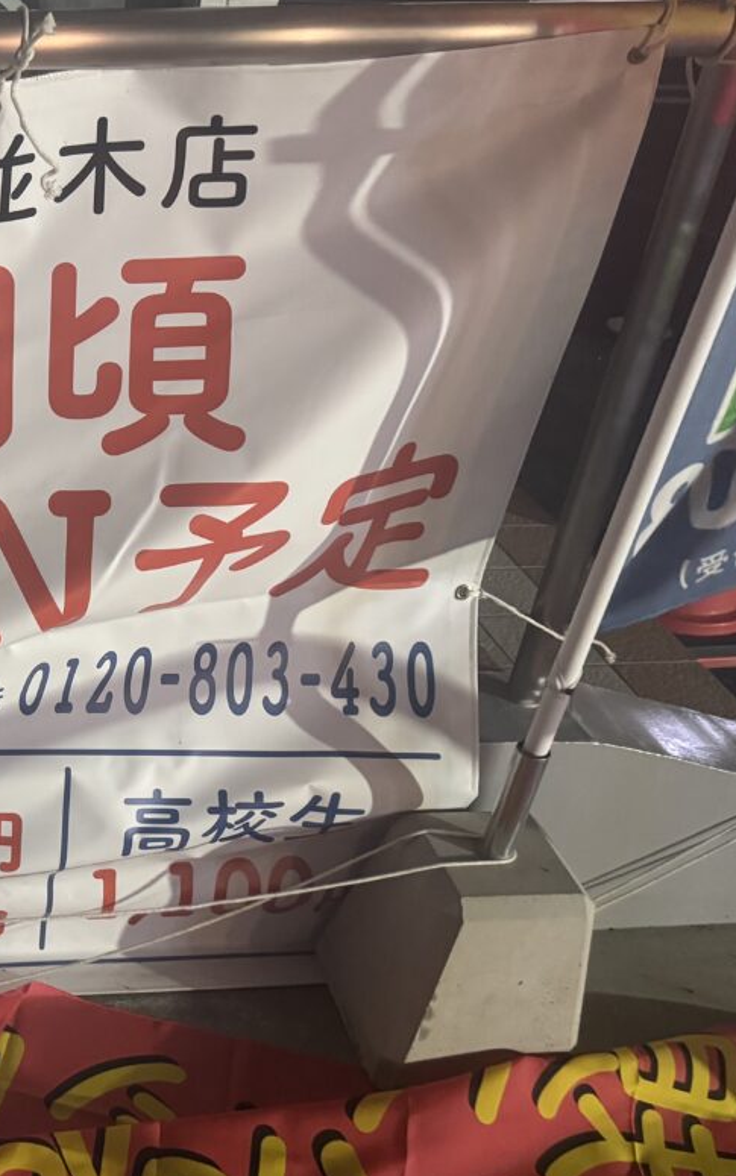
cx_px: -138
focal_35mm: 42
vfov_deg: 47.1
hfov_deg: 27.1
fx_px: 1347
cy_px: 651
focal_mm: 6.76
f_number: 1.78
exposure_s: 1/33
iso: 640
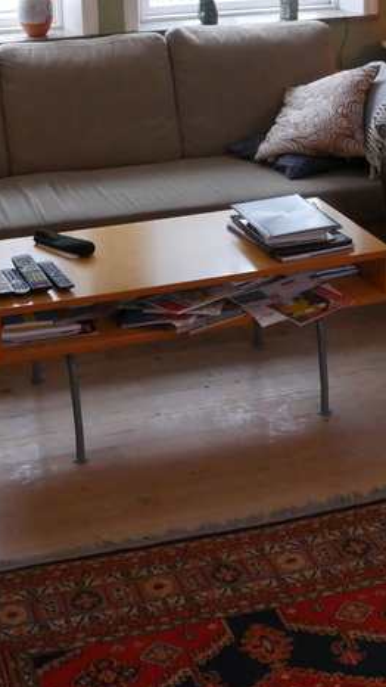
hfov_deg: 18.0
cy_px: 211
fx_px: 1220
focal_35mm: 67
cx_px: 198
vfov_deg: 31.1
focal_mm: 14
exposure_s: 1/60
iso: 2000
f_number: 4
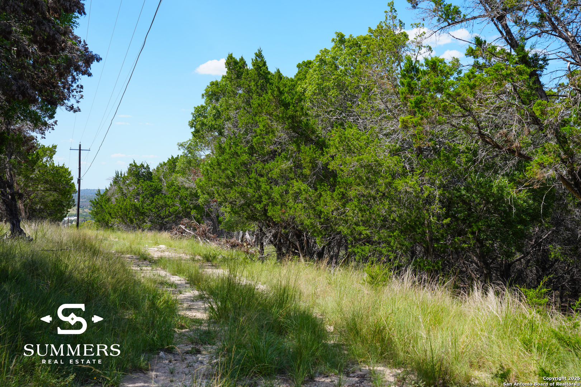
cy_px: 194
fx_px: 775
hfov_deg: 41.1
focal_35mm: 48
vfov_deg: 28.1
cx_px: 290
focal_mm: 48
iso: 100
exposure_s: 1/125
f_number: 8
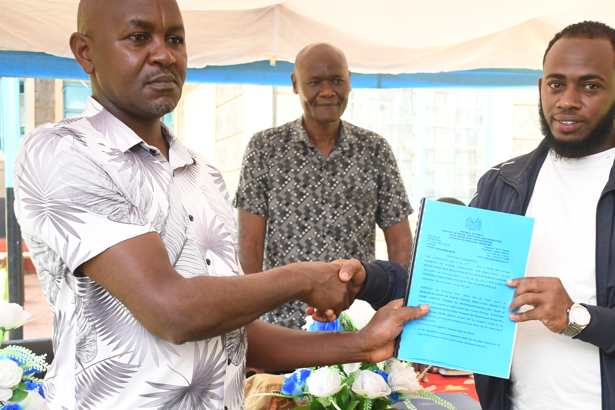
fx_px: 957
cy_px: 243
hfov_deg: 35.6
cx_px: 354
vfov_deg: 24.2
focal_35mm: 56
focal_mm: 26
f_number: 5.6
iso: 800
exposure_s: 1/250
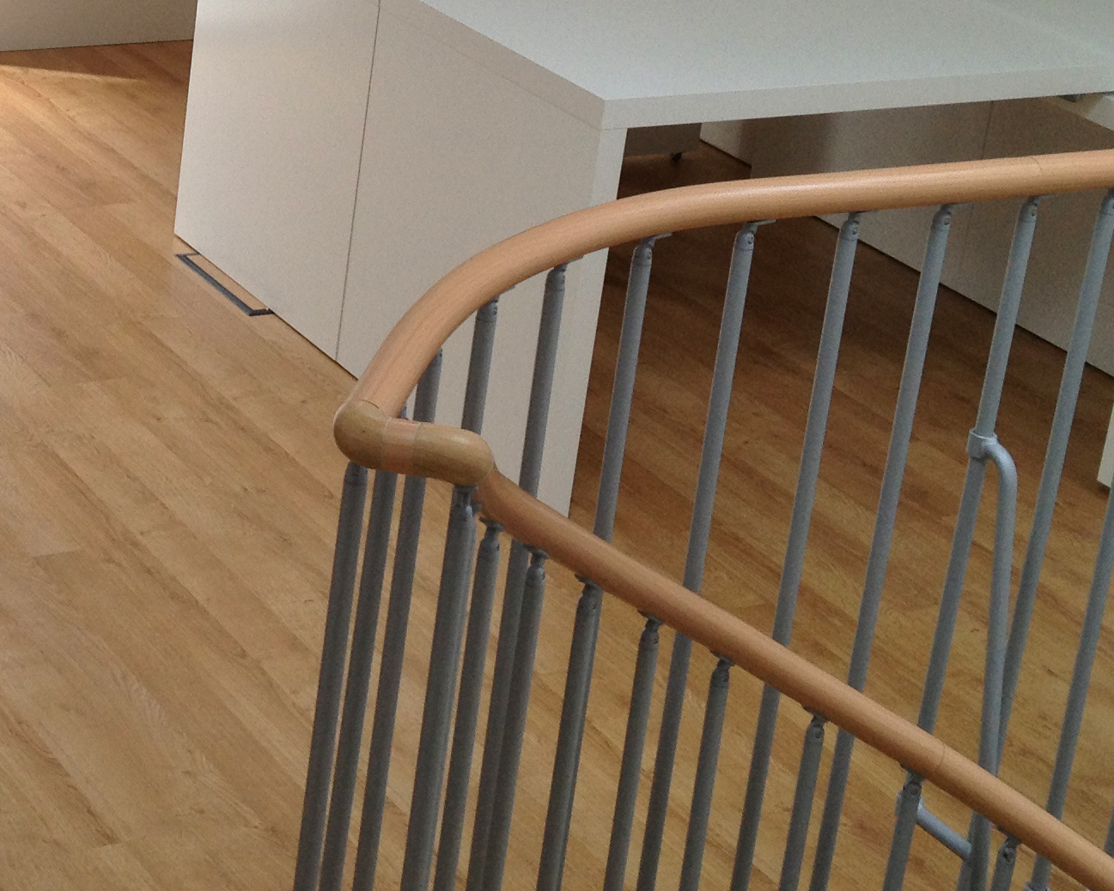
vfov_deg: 17.5
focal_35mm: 86
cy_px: 18
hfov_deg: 21.5
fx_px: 2835
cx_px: 16
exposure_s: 1/143
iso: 50
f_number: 2.4
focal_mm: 4.28
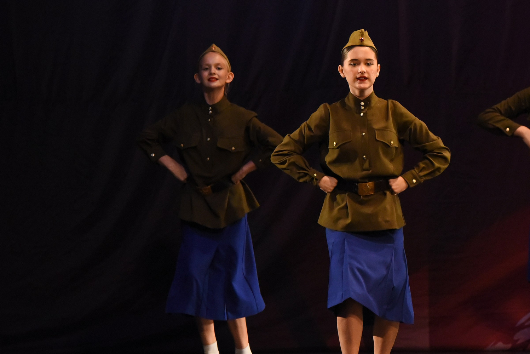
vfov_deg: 4.9
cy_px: 146
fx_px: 4153
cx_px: 357
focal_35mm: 282
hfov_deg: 7.3
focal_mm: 165
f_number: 3.5
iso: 5000
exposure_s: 1/640
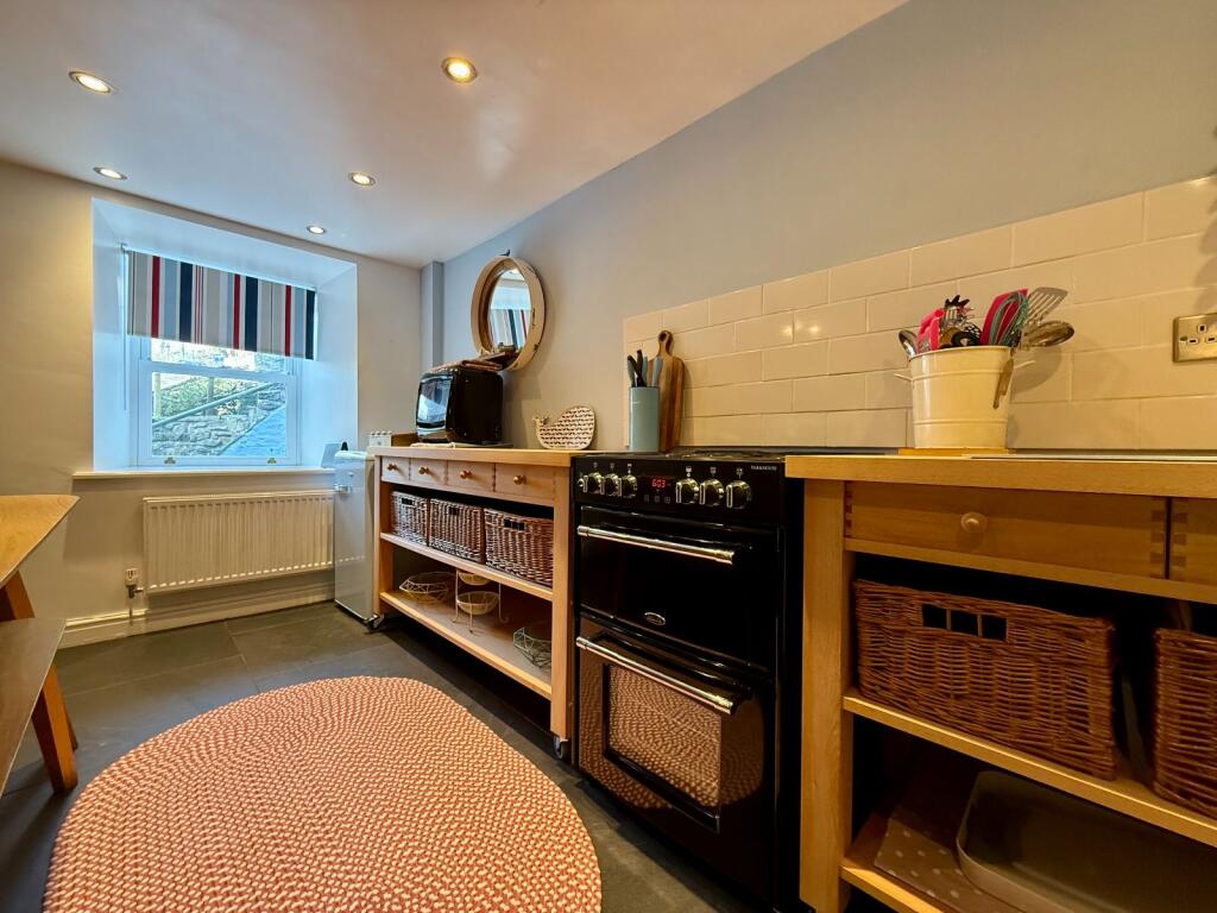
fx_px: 492
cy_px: 456
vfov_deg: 85.7
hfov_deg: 102.1
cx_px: 608
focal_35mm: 14
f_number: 2.2
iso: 250
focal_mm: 2.22
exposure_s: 1/50
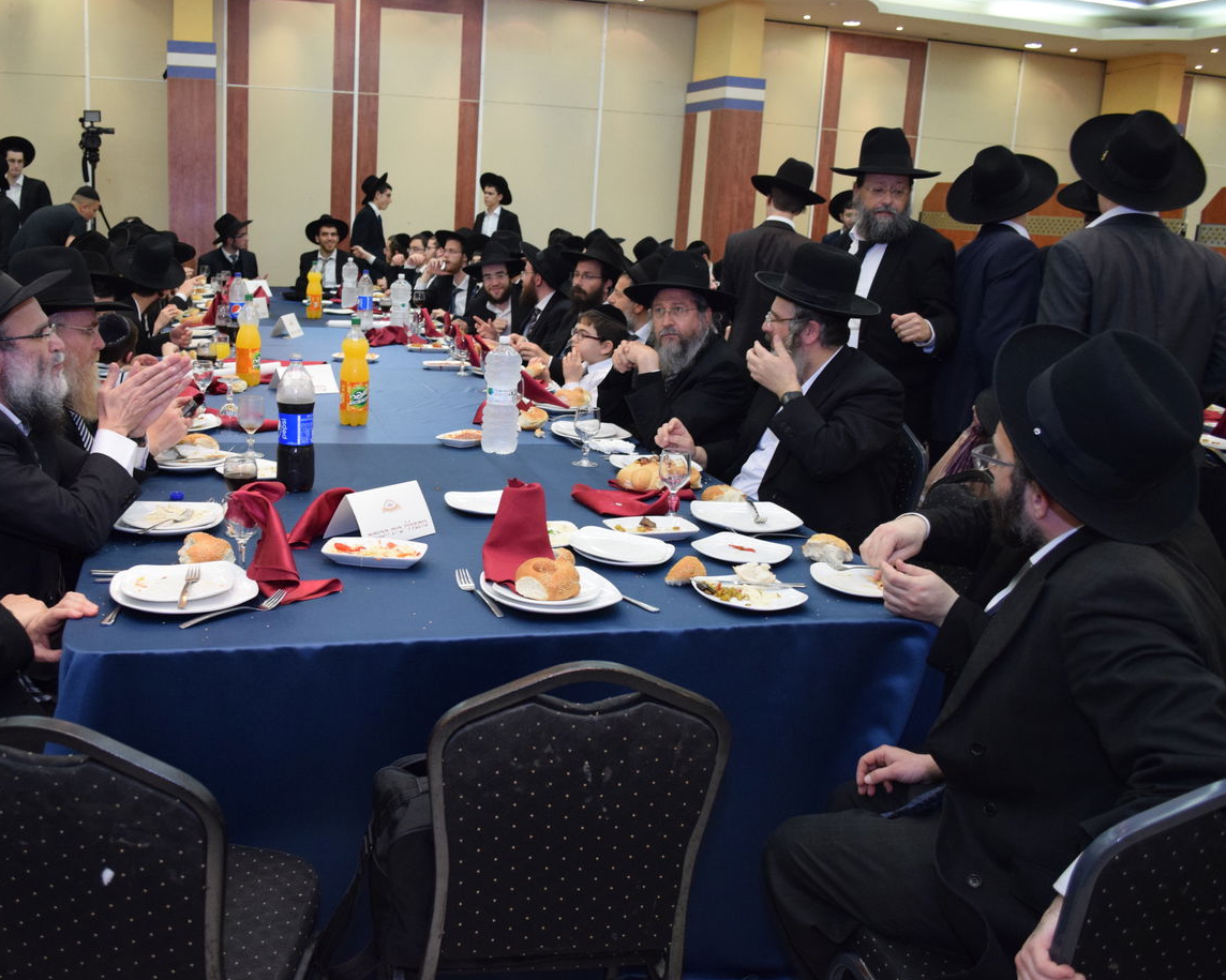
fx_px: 1125
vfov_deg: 47.1
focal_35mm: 31
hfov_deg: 56.8
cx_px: 497
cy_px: 487
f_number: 3.5
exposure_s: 1/160
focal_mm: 18
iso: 1600
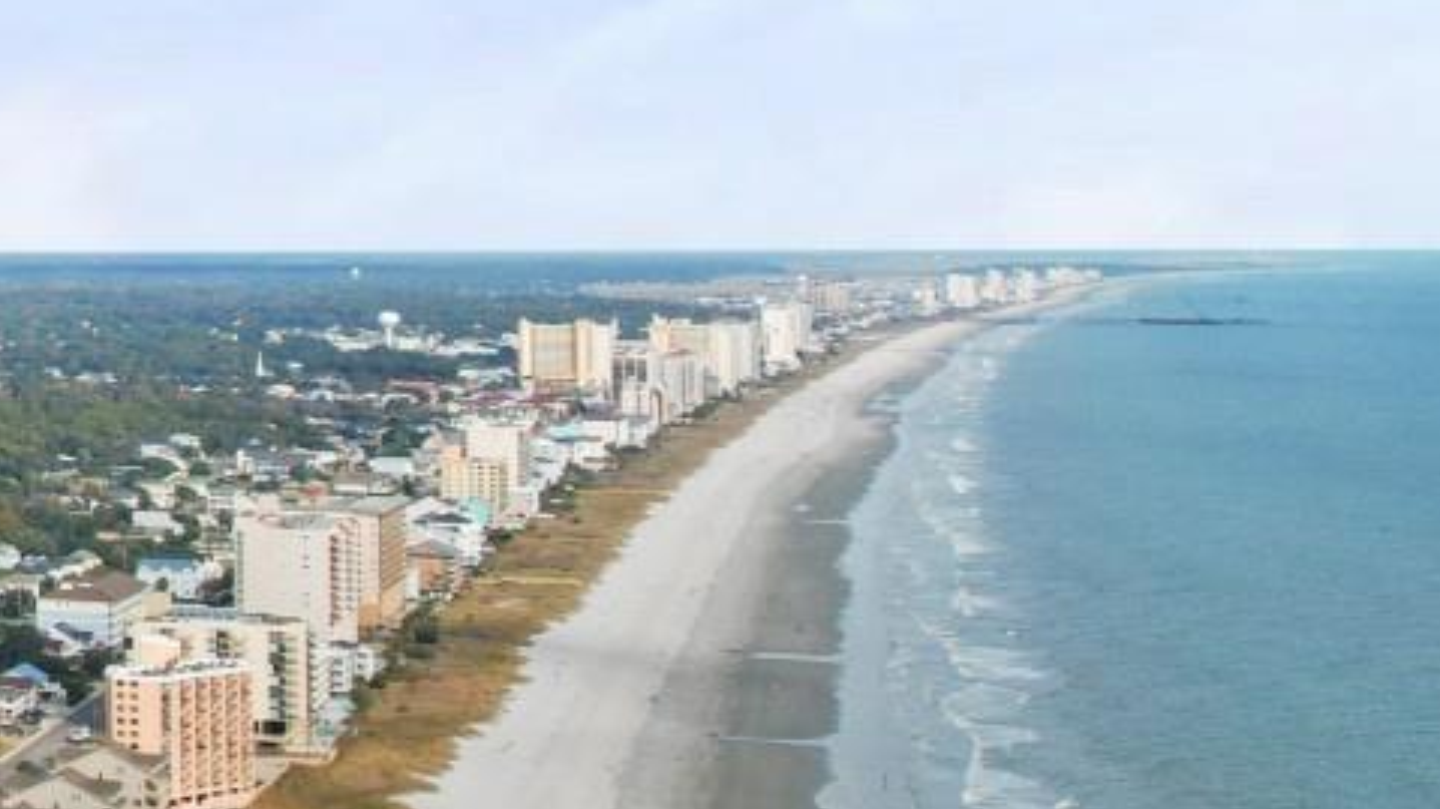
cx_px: -839
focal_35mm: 78
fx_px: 2977
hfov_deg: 21.7
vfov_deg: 15.3
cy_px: 99
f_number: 2.8
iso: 100
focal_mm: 8.38
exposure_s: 1/350
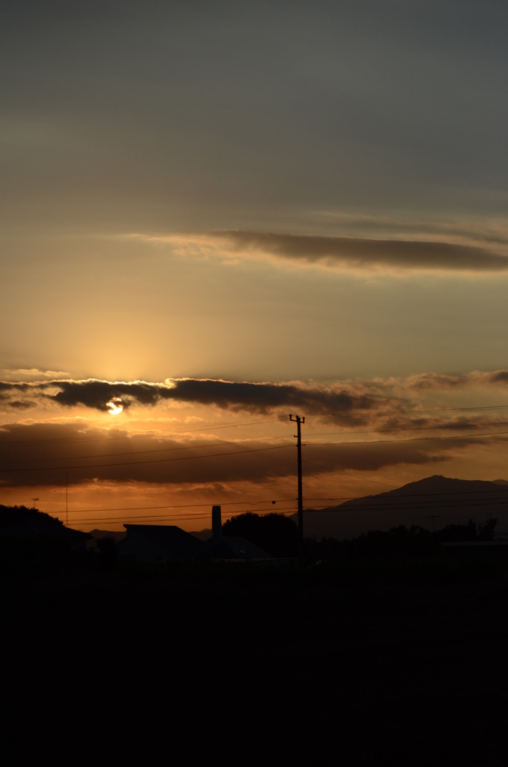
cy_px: 384
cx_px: 254
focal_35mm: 82
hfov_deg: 16.5
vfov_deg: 24.7
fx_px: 1754
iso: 400
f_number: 8
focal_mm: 55
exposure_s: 1/8000
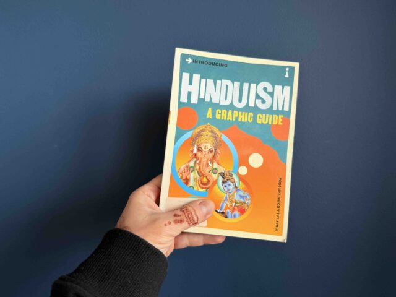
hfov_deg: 71.6
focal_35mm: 24
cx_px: 198
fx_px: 275
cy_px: 148
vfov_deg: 56.8
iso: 125
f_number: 1.78
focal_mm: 6.76
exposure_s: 1/121
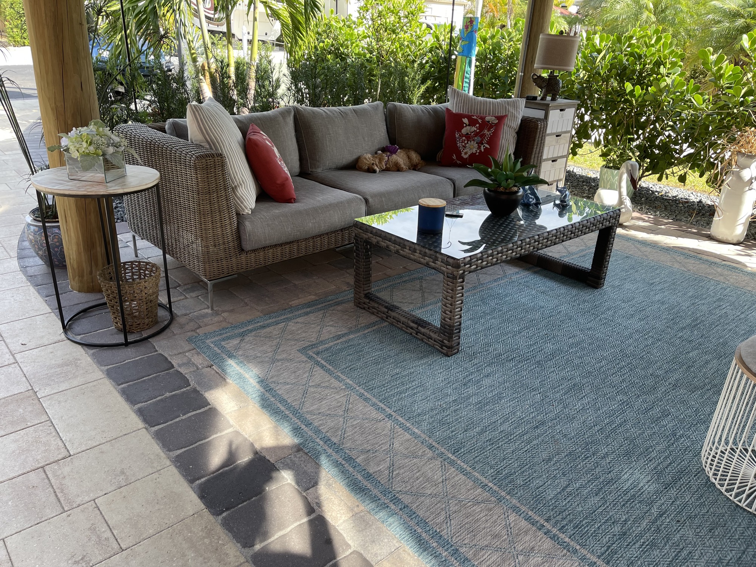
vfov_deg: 53.1
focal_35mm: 26
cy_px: 284
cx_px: 378
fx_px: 568
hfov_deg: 67.3
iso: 32
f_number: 1.6
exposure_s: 1/235
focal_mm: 5.1
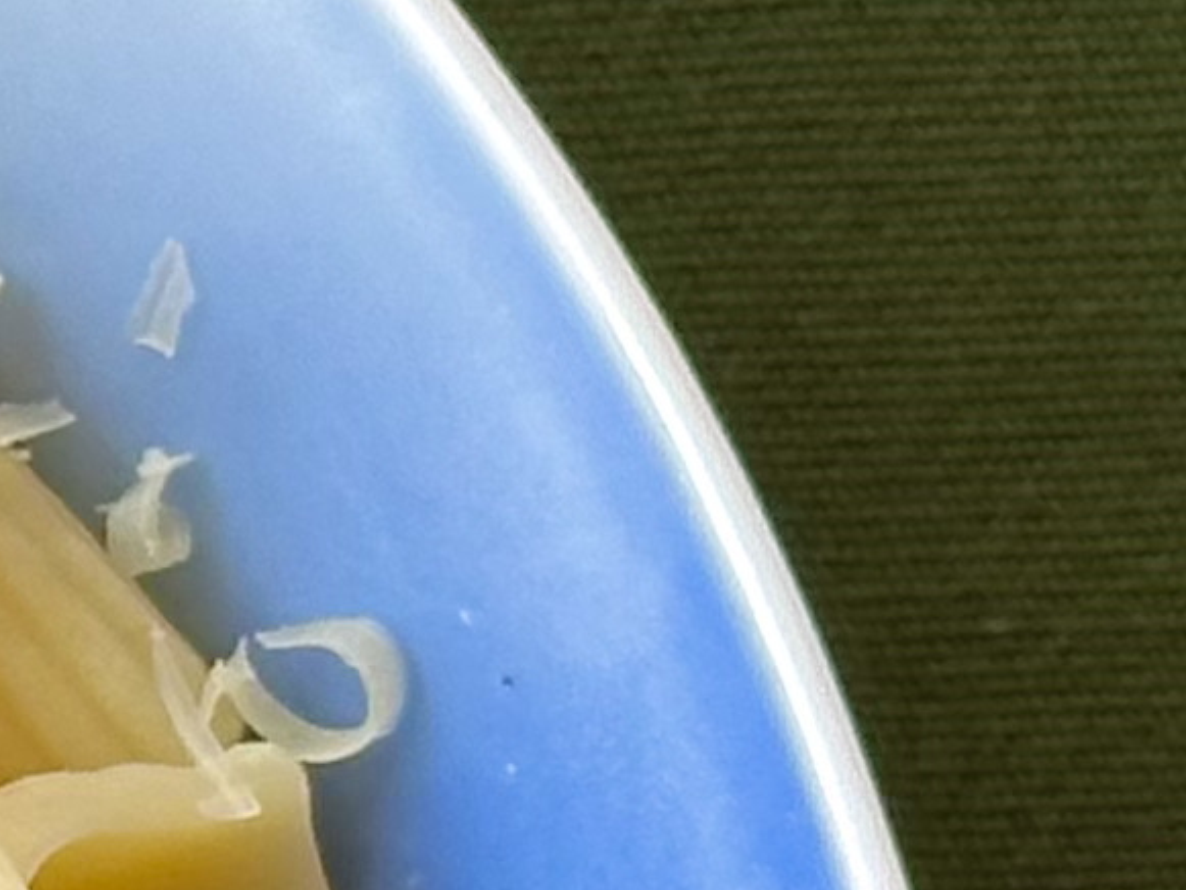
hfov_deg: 5.7
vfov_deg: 4.4
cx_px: -1796
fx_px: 11411
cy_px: 1792
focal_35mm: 333
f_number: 1.78
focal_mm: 6.86
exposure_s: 1/243
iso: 64
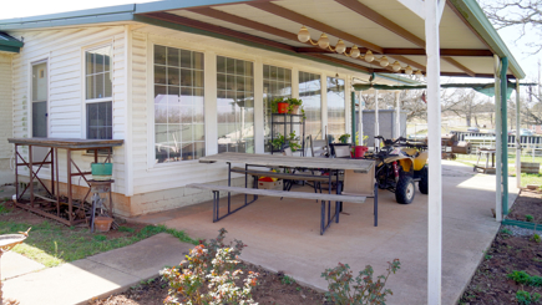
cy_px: 134
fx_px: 374
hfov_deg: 71.9
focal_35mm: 26
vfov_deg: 44.3
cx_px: 267
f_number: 5.6
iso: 100
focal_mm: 16
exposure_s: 1/100
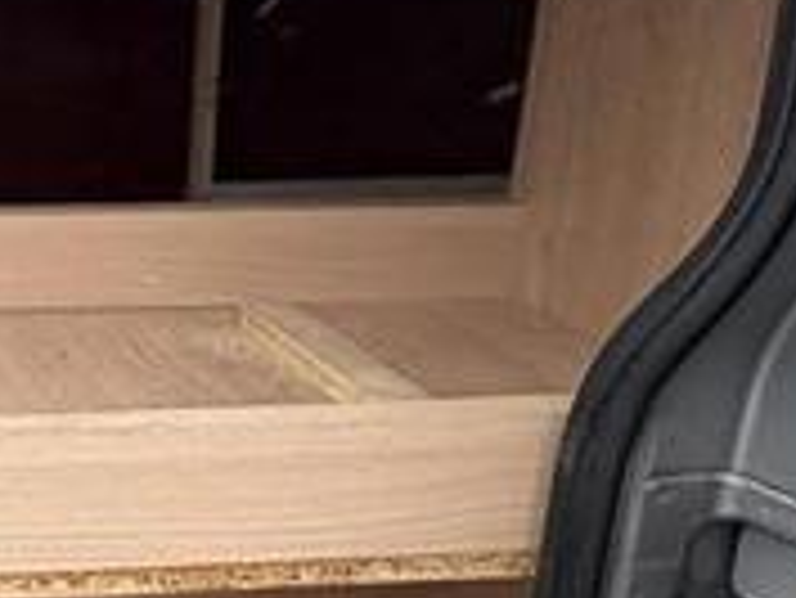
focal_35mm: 71
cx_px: -292
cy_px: 292
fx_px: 1634
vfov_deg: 20.7
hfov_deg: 23.5
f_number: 2.2
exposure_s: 1/124
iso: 80
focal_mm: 2.22
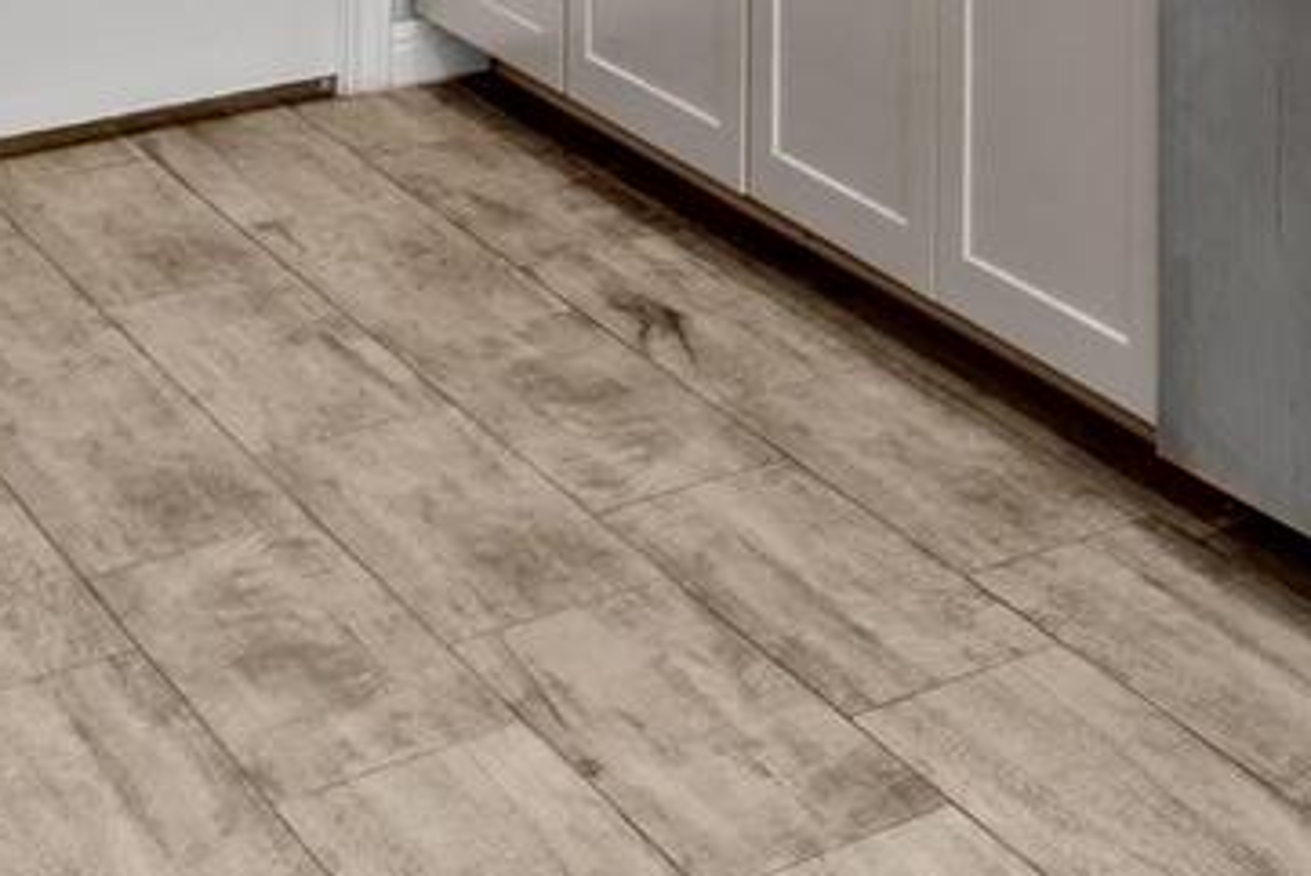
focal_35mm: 85
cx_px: 2190
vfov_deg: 13.7
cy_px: -863
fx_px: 3096
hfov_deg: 19.4
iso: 250
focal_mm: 10
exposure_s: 1.6
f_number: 11
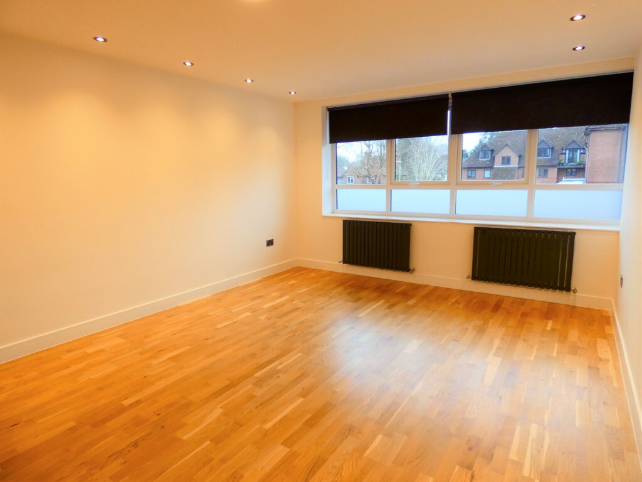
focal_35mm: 20
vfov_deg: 66.0
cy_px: 241
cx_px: 321
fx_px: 371
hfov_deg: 81.7
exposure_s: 1/60
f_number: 2.8
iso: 125
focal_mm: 3.6
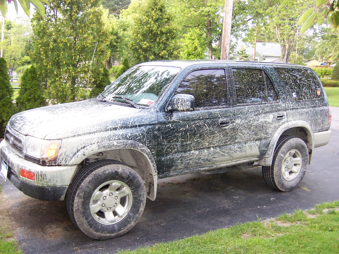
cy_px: 127
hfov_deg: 51.4
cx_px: 170
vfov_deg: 39.7
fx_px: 353
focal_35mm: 36
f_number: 2.8
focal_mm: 6.2
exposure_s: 1/100
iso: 125
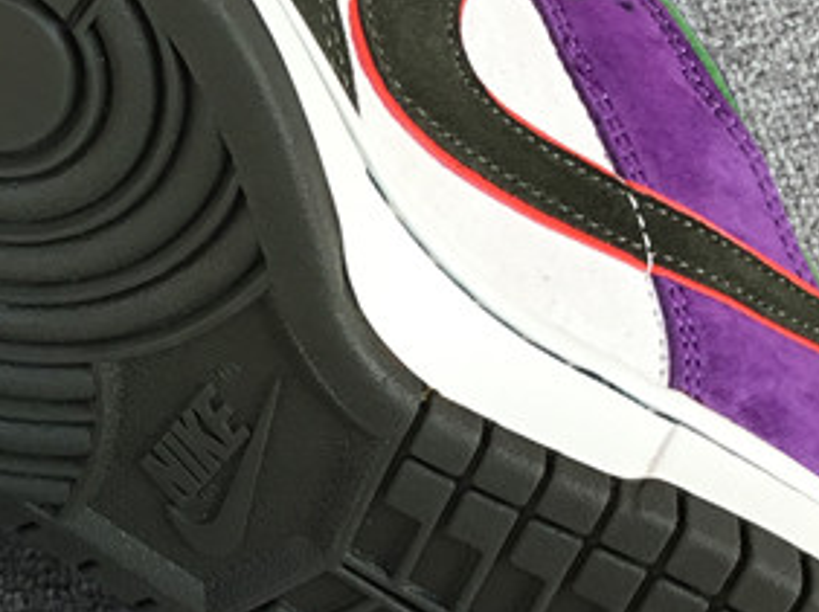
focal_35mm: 99
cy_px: 204
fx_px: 2340
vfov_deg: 14.9
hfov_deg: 19.3
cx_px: 23
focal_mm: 3.3
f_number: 2.4
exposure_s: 1/251
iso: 25
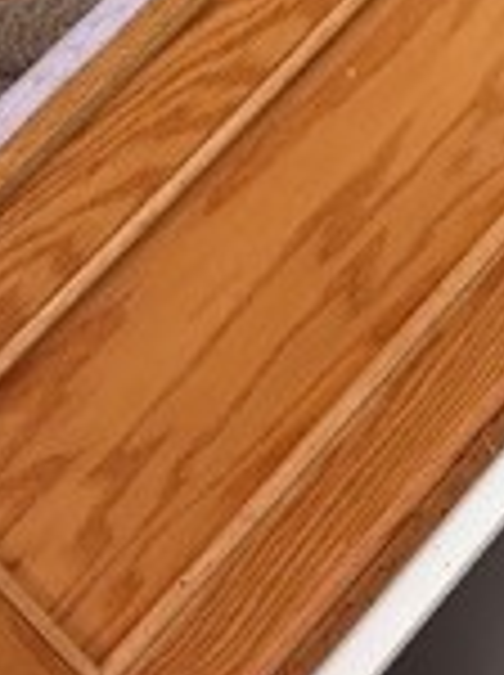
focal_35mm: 123
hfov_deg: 11.8
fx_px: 2395
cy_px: 648
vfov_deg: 15.8
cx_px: 612
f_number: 1.78
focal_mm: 6.76
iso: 640
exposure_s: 1/60
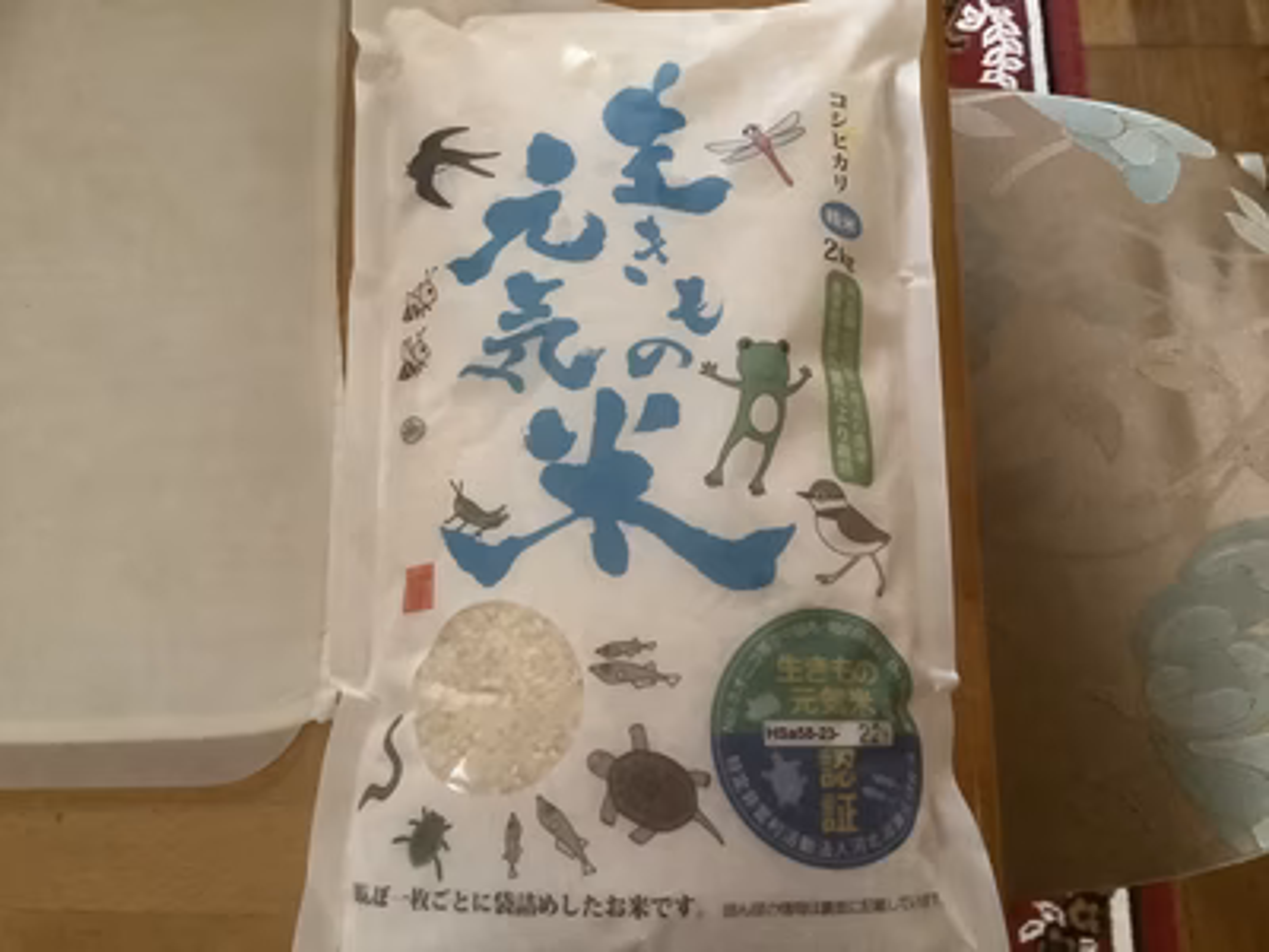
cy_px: 476
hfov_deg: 58.4
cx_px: 634
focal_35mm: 31
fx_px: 1136
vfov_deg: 45.4
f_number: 2.4
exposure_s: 1/30
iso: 640
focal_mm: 3.3
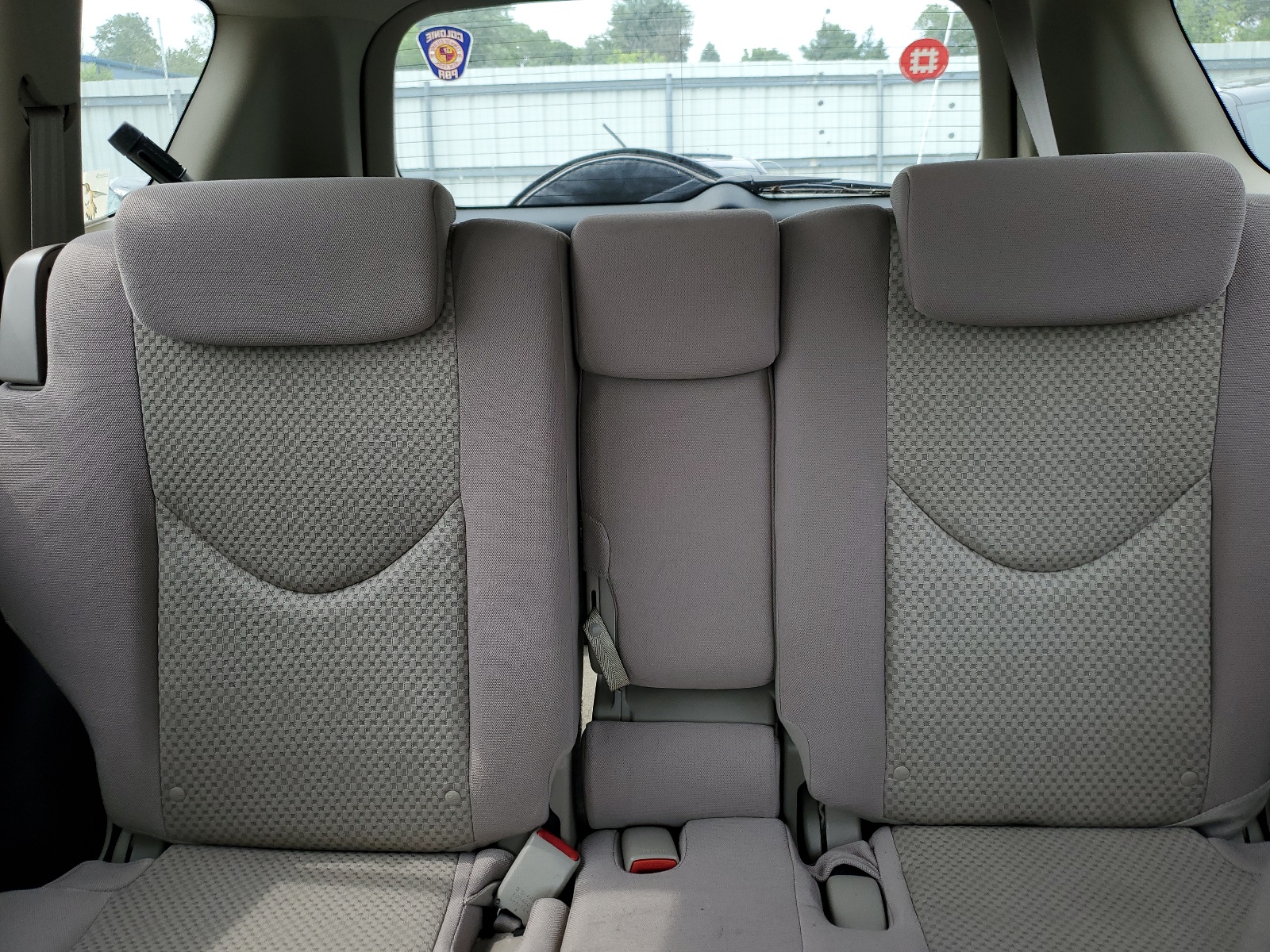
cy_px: 476
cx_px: 635
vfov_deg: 53.1
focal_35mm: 26
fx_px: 954
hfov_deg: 67.3
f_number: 1.5
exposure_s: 1/196
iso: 50
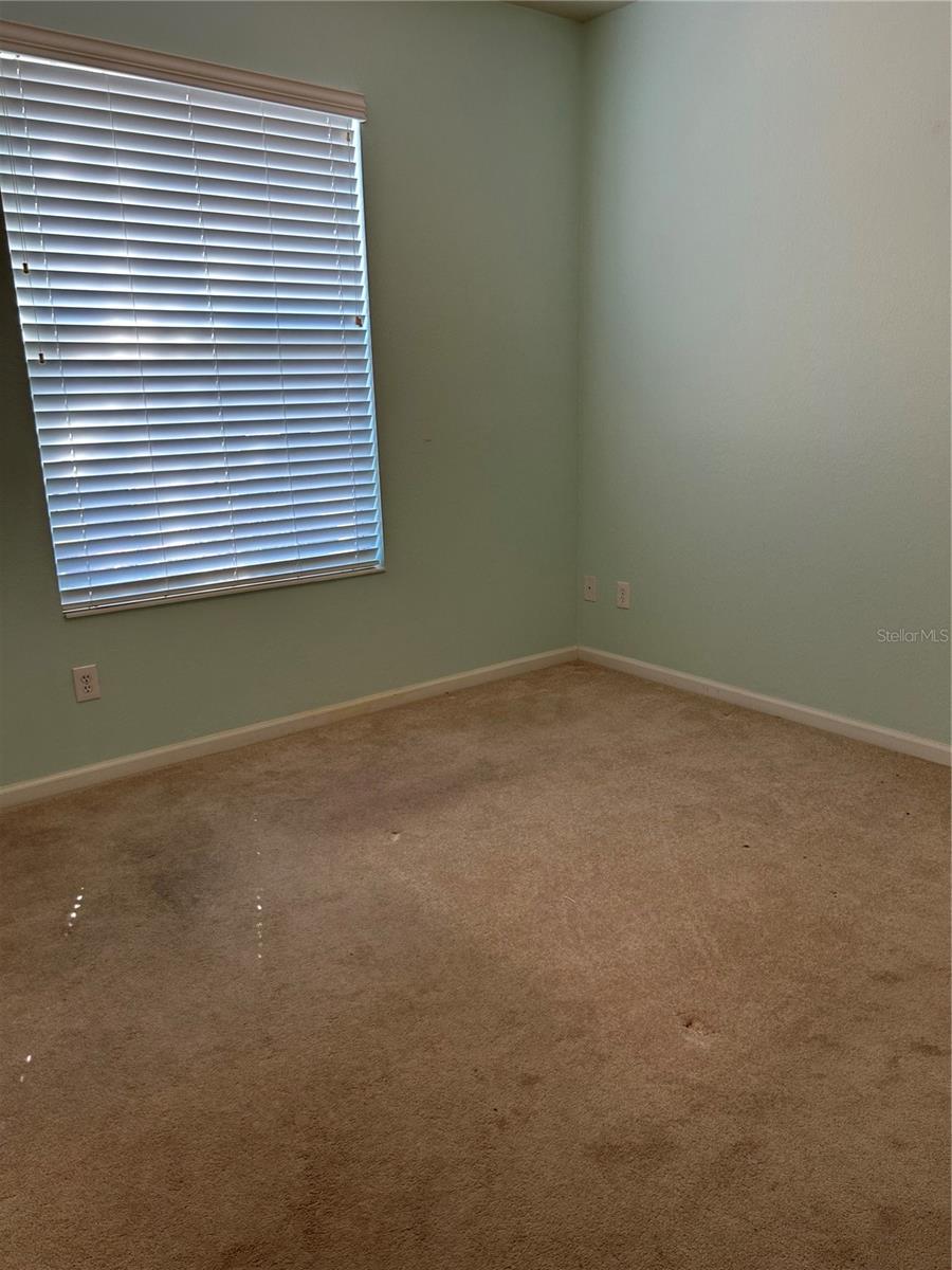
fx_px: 953
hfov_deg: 53.1
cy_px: 635
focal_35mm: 26
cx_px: 476
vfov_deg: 67.3
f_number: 1.5
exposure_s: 1/120
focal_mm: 5.7
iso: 80
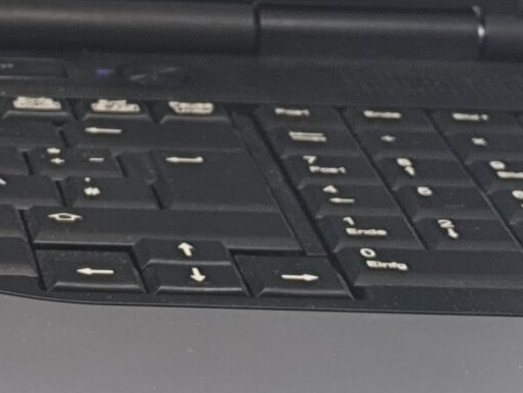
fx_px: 3461
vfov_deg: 6.4
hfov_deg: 8.5
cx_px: -226
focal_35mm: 229
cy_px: -260
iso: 200
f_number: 1.65
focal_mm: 6.14
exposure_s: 1/100
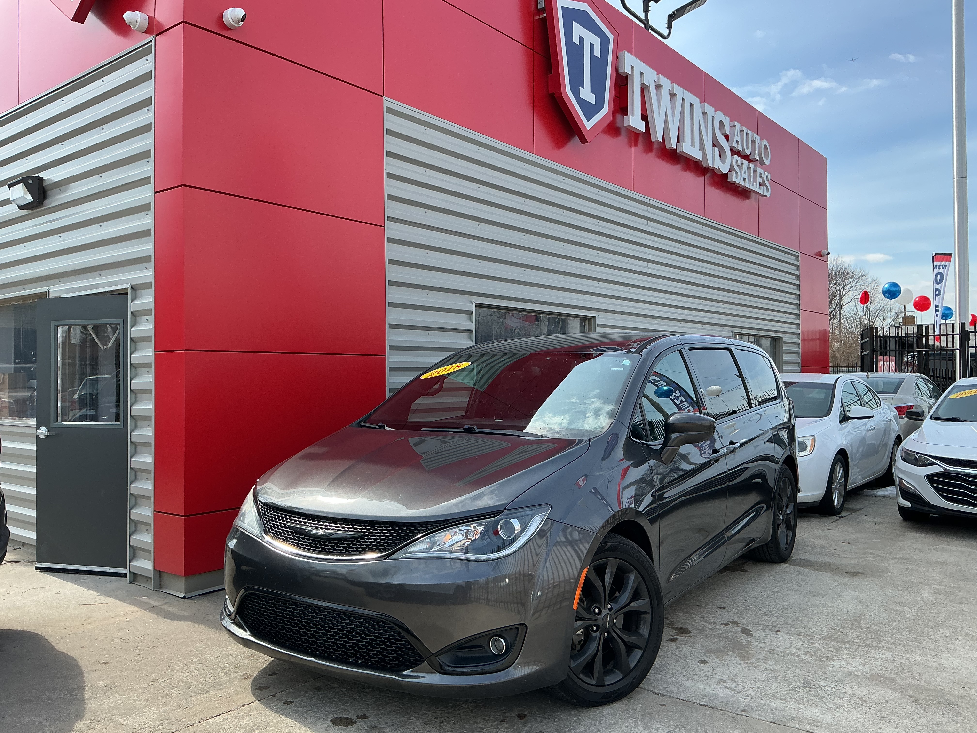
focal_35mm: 29
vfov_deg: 48.2
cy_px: 366
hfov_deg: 61.7
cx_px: 488
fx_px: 818
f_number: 1.8
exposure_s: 1/691
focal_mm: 3
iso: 25
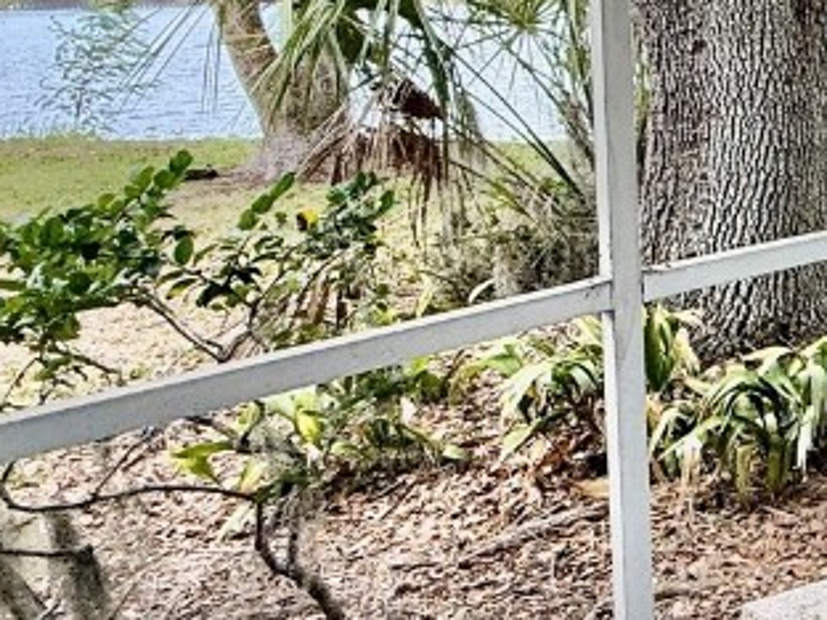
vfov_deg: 29.9
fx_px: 1099
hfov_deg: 29.4
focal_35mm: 46
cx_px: 1172
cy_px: 37
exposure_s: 1/136
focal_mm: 2.22
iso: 64
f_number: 2.2
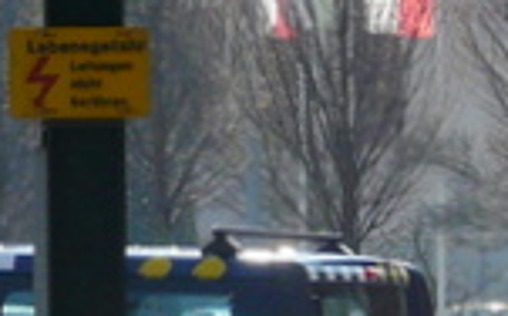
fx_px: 12557
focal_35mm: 908
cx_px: -1063
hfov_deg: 2.3
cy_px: 30
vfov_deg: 1.4
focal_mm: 21.1
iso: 100
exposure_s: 1/400
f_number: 5.6
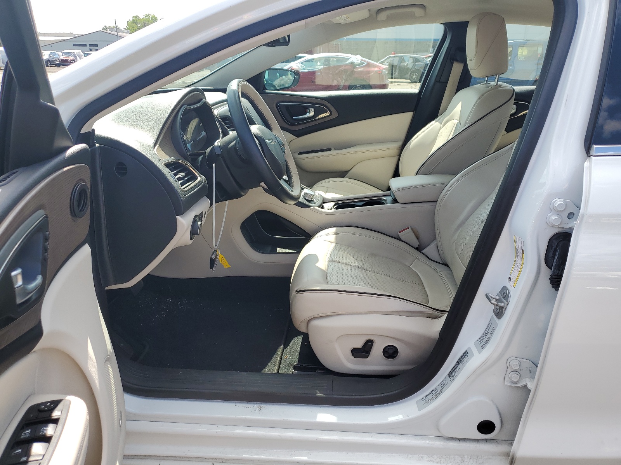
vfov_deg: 53.1
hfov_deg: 67.3
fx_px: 466
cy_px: 232
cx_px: 310
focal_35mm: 26
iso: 50
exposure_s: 1/1000
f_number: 1.5
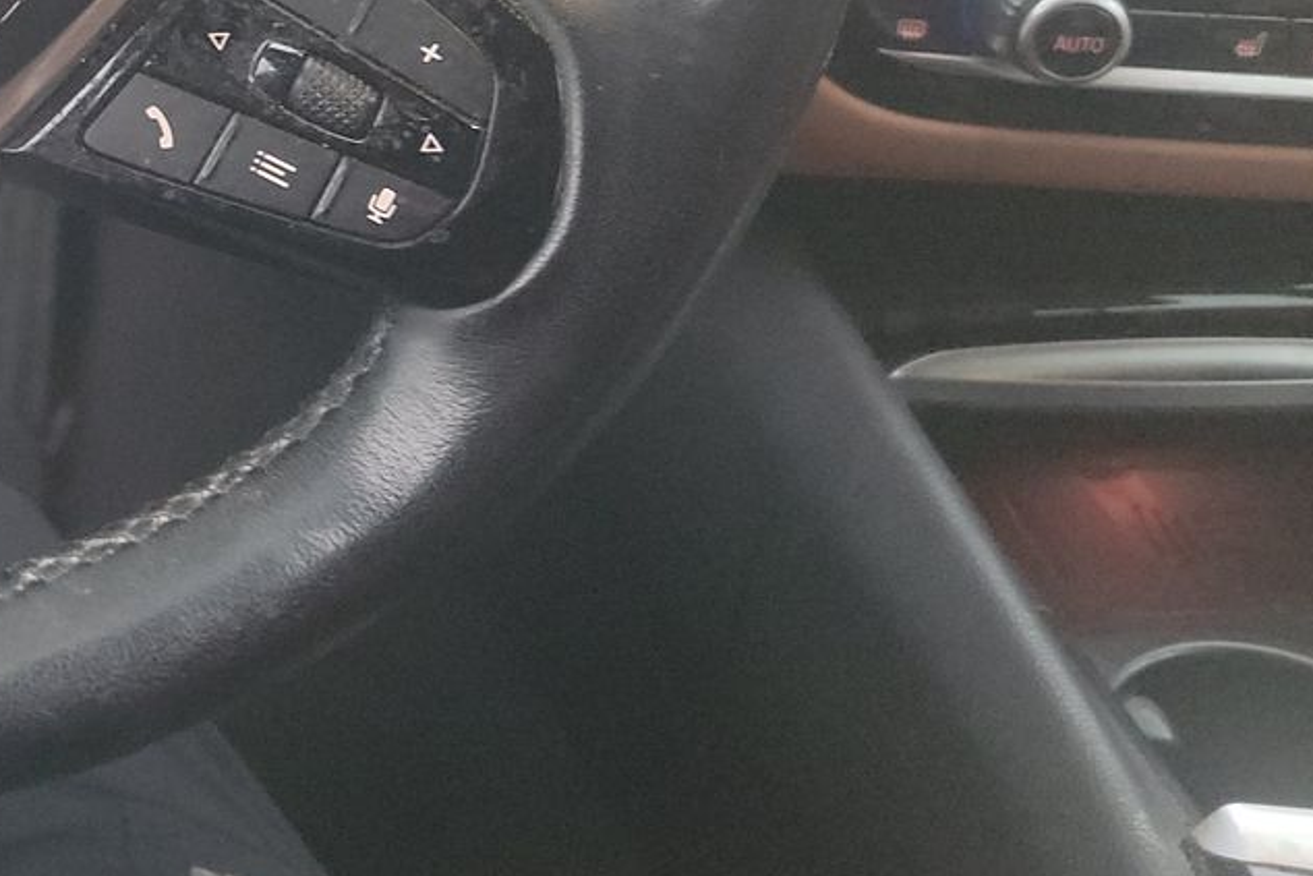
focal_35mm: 63
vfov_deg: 19.9
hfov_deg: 27.4
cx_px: -329
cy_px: -251
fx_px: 2298
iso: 695
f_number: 1.8
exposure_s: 1/59
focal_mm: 6.7
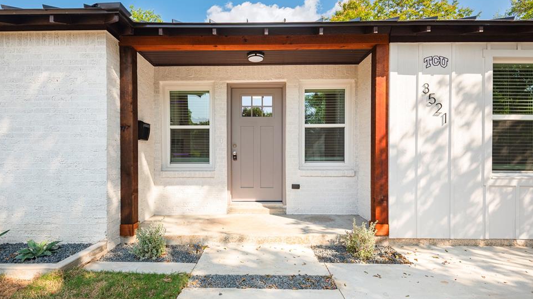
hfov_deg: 92.6
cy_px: 156
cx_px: 257
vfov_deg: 61.0
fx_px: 254
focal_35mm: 18
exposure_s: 1/160
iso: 100
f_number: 7.1
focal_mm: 16
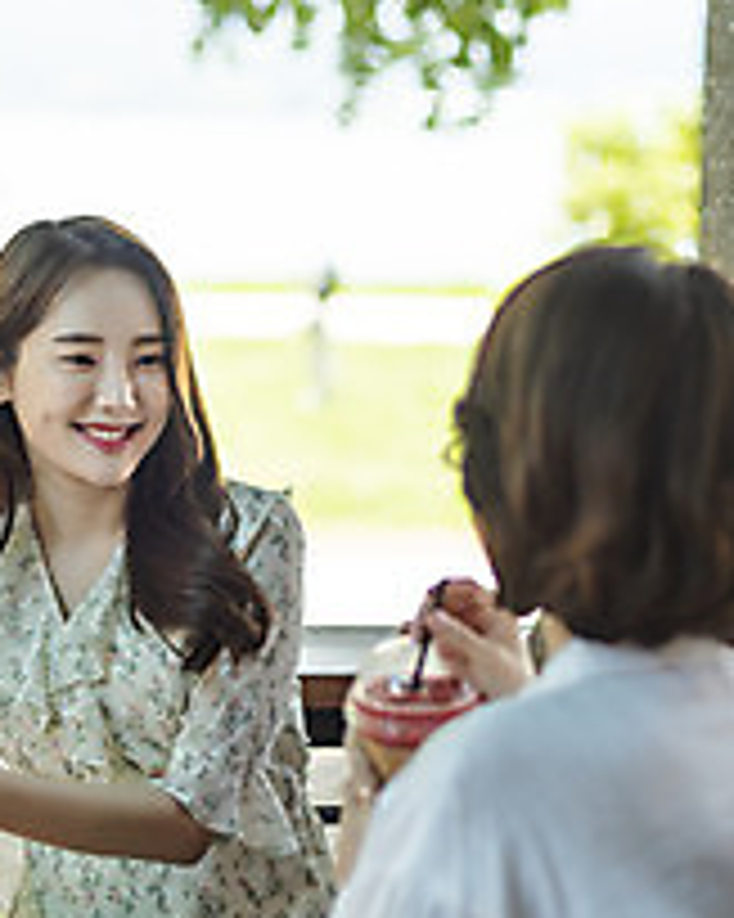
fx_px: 2500
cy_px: 351
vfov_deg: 20.8
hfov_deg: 16.6
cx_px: 200
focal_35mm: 92
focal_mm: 50
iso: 100
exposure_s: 1/1000
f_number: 1.8
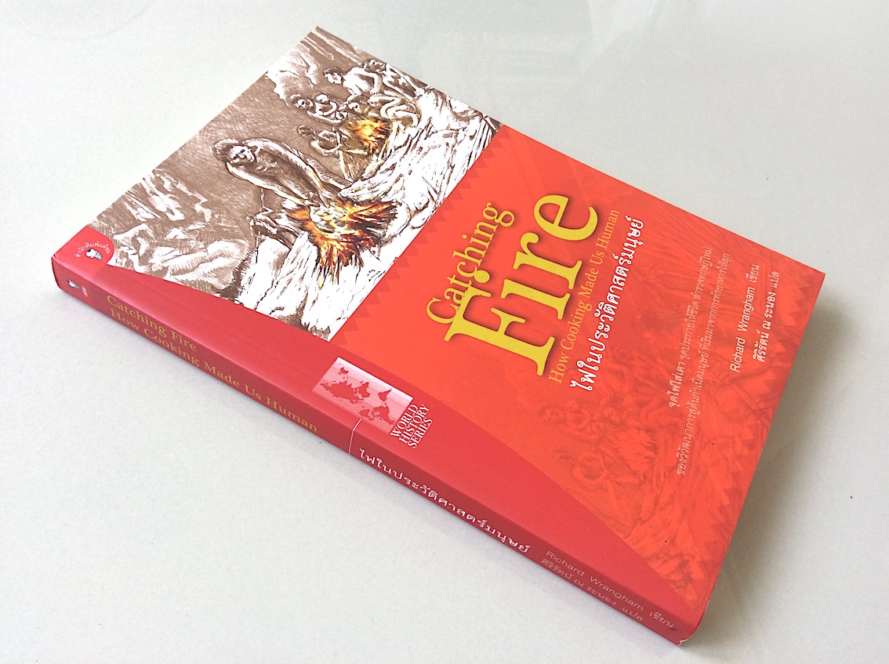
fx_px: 821
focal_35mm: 32
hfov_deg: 56.9
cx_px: 444
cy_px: 332
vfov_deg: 44.1
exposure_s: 1/50
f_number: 2.4
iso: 40
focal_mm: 3.3
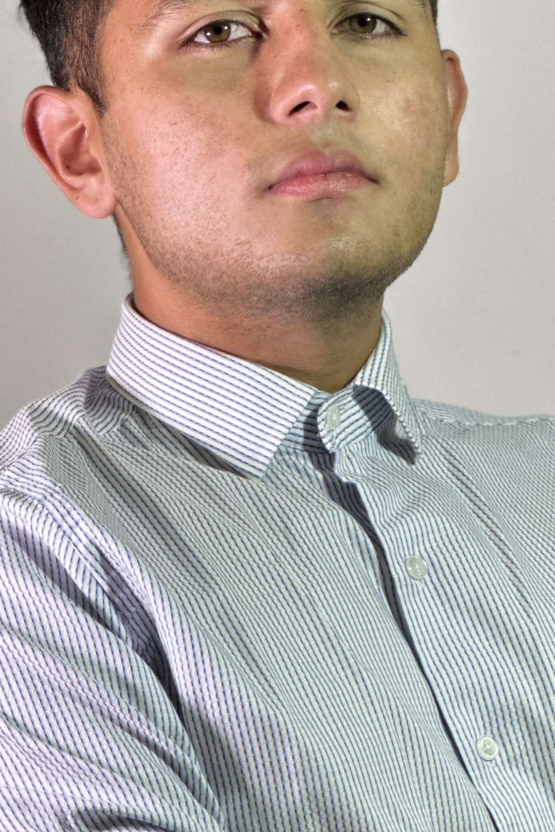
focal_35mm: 166
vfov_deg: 12.4
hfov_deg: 8.3
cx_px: 358
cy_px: 454
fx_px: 3838
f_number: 2.8
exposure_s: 1/40
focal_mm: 9
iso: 400
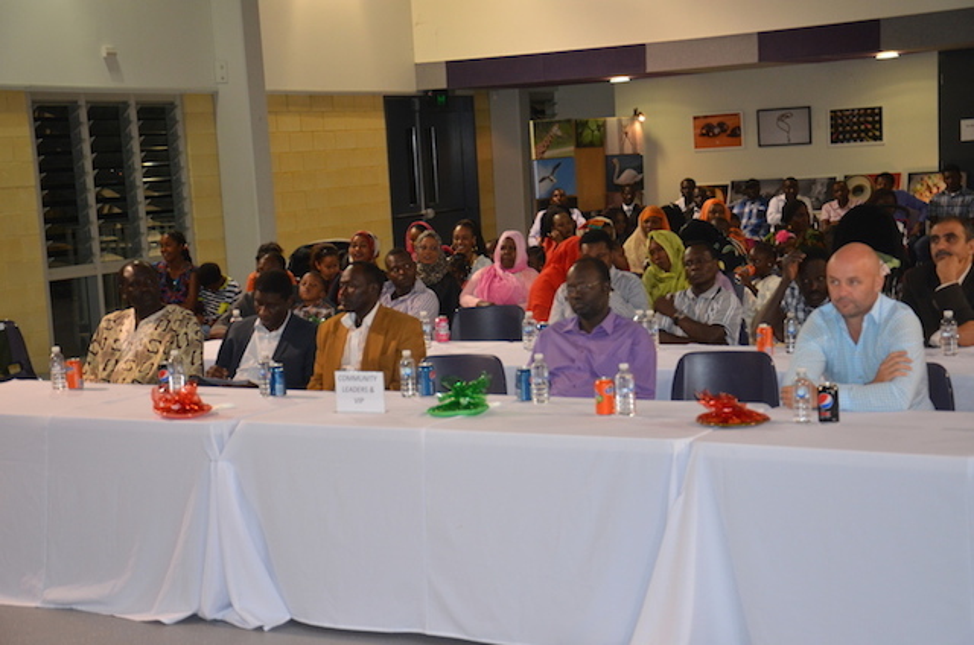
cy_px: 322
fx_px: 1701
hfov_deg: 32.0
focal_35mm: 63
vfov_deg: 21.5
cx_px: 487
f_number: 4.8
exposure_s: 1/60
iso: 800
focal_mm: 42
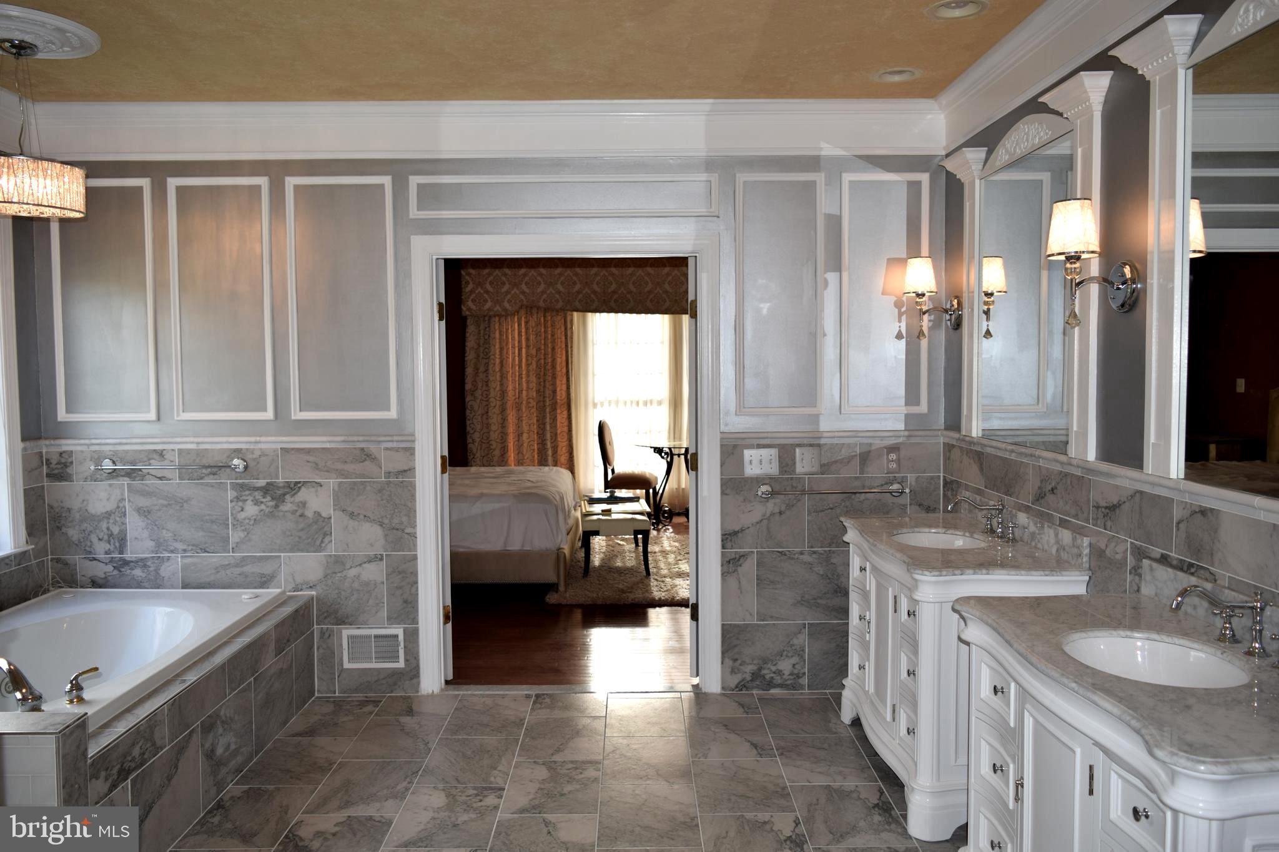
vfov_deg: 47.9
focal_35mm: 27
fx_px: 959
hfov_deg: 67.4
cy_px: 426
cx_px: 640
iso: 200
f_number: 4.5
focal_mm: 18
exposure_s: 1/200
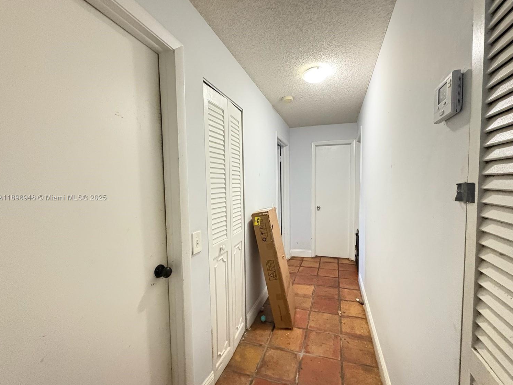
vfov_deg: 81.7
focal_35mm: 15
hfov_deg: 98.1
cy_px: 198
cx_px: 271
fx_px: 222
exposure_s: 1/30
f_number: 2.2
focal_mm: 2.22
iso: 1600
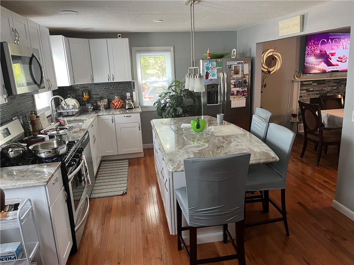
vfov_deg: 53.1
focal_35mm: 26
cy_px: 132
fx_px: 266
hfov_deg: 67.3
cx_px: 177
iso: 200
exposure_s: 1/60
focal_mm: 5.1
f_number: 1.6
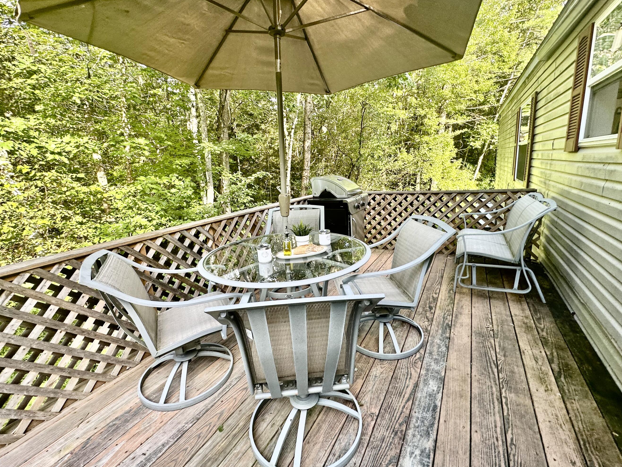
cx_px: 317
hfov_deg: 94.5
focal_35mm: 16
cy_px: 224
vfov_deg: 78.1
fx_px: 288
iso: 40
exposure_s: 1/99
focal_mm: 2.22
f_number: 2.2
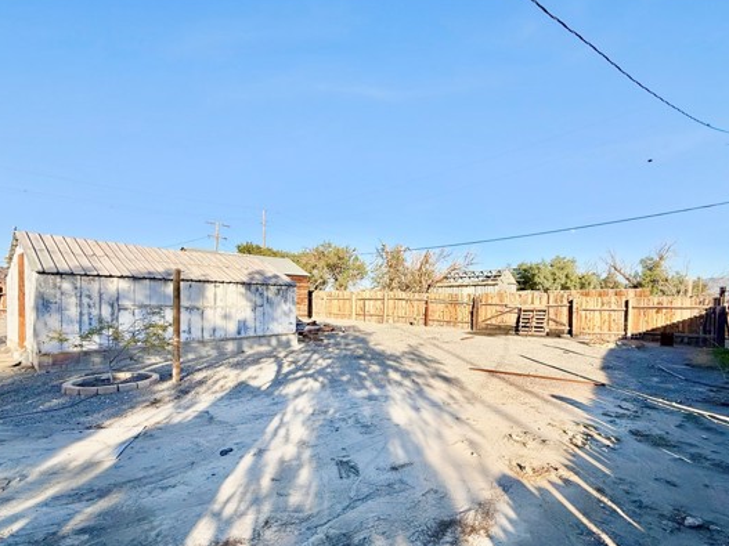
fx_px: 358
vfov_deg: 74.3
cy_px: 314
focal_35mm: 17
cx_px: 362
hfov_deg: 91.0
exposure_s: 1/1901
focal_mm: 2.22
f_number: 2.2
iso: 50
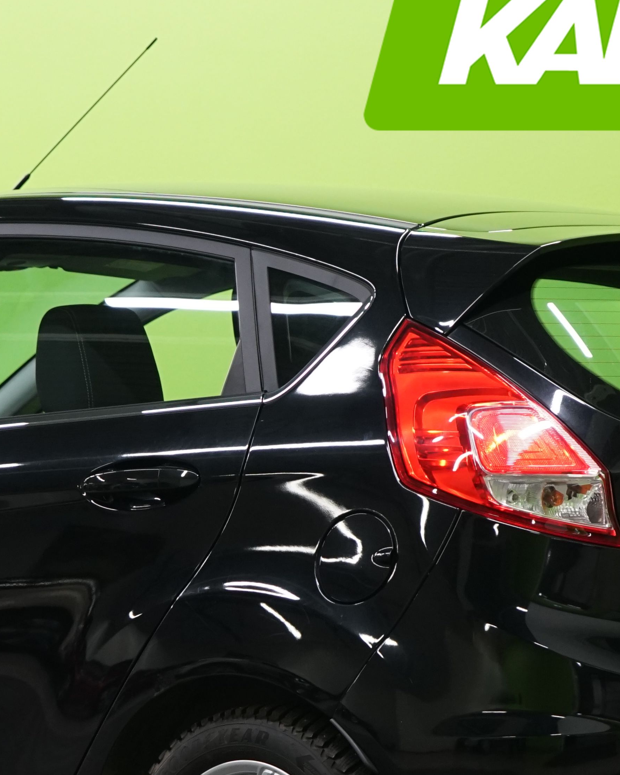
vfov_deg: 10.8
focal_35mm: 178
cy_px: 583
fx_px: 4082
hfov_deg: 8.7
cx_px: 100
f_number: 5.6
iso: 1000
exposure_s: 1/50
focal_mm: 70
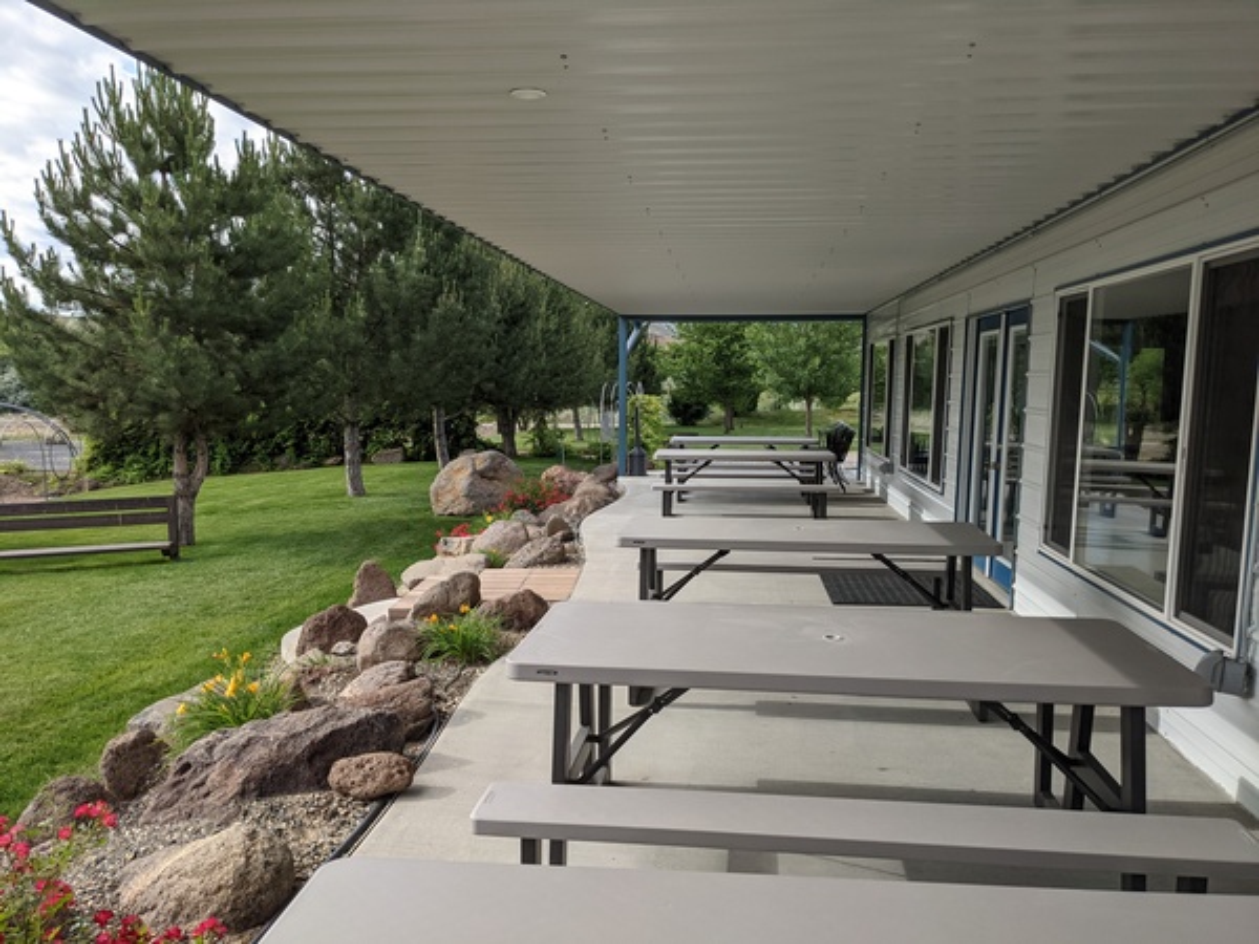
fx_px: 982
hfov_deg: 65.3
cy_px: 472
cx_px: 630
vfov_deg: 51.4
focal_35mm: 27
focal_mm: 4.38
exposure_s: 1/1466
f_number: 1.73
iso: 65
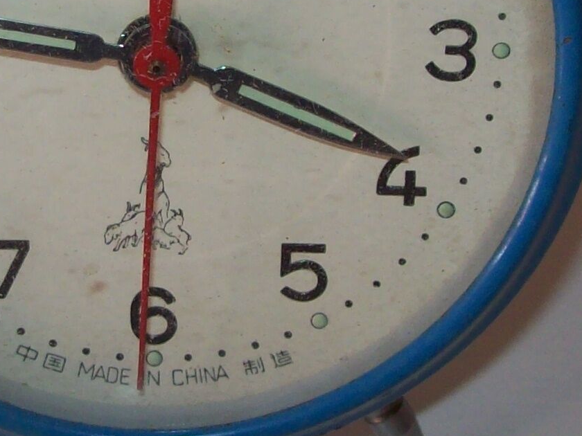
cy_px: 64
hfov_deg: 16.0
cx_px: 125
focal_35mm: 122
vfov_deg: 12.1
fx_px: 2051
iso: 80
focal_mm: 6
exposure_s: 1/64
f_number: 2.7
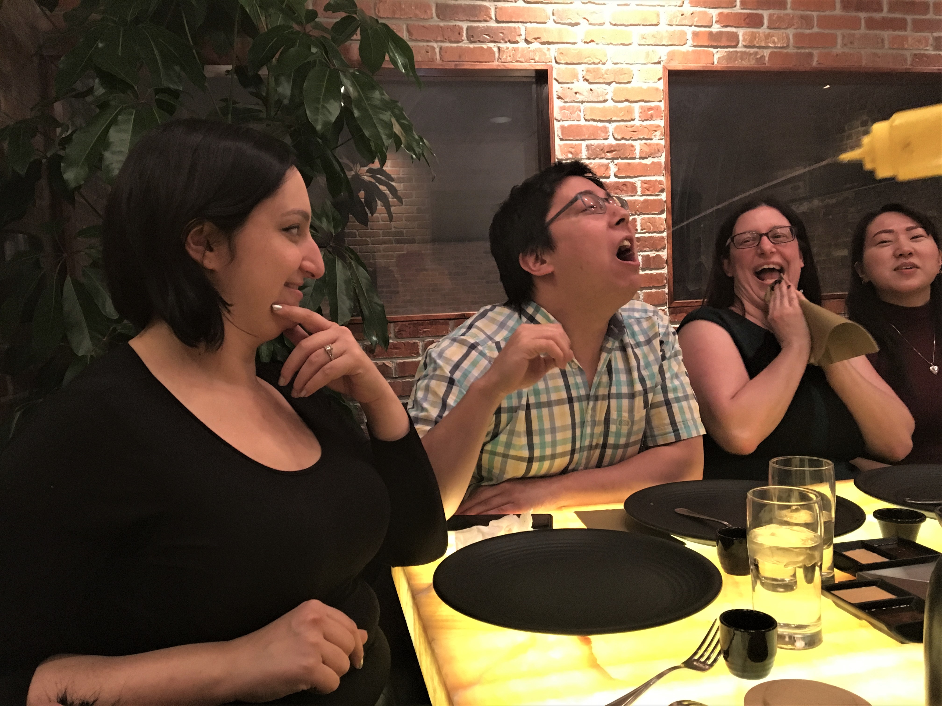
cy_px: 353
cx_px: 471
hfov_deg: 61.7
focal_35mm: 29
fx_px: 789
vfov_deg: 48.2
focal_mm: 4.15
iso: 400
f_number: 2.2
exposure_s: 1/15
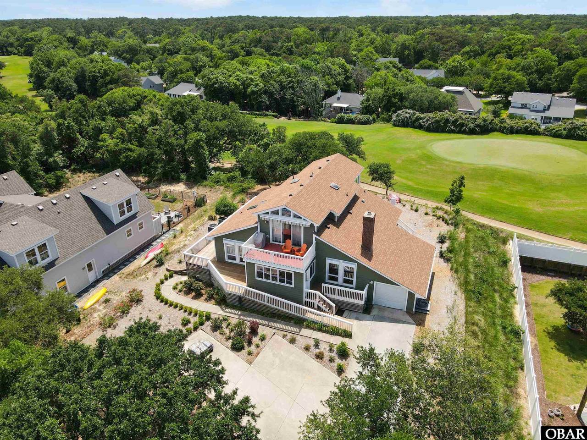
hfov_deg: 71.6
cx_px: 294
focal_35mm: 24
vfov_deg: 56.8
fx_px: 407
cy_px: 220
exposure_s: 1/640
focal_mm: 4.5
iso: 100
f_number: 2.8
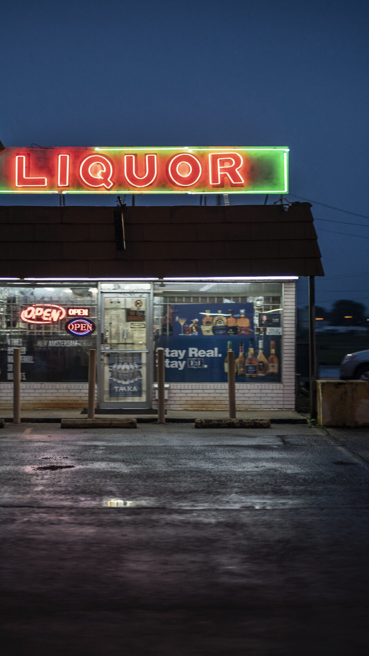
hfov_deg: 21.4
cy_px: 325
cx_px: 132
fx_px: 974
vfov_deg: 37.2
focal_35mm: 56
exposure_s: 1/160
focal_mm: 35
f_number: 1.8
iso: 400
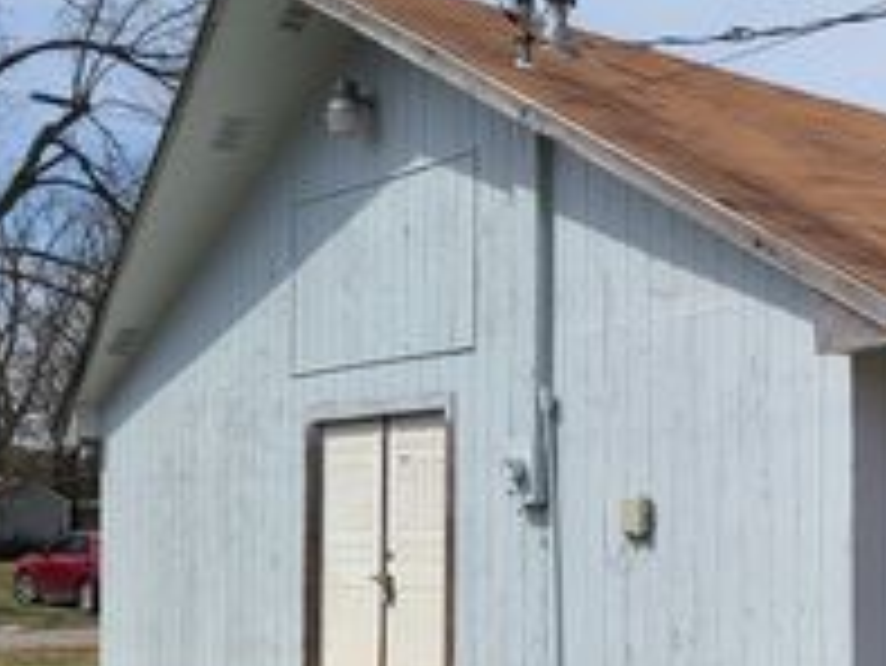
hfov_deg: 27.4
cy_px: 479
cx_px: 922
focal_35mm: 66
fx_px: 1690
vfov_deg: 22.1
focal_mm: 5.4
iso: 40
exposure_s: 1/2866
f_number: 1.8
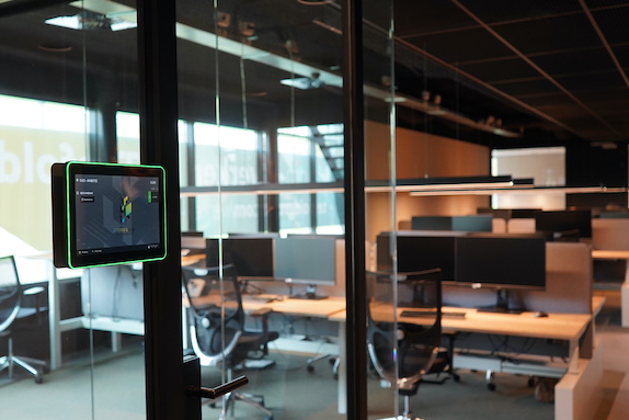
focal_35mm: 39
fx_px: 682
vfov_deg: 34.2
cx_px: 258
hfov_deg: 49.3
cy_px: 225
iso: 1600
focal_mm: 28
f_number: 3.5
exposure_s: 1/160
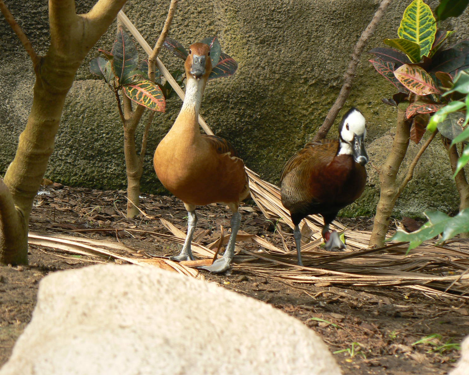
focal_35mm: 111
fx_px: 1541
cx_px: 232
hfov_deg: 17.3
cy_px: 187
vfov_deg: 13.9
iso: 80
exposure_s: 1/100
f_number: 4
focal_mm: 17.7
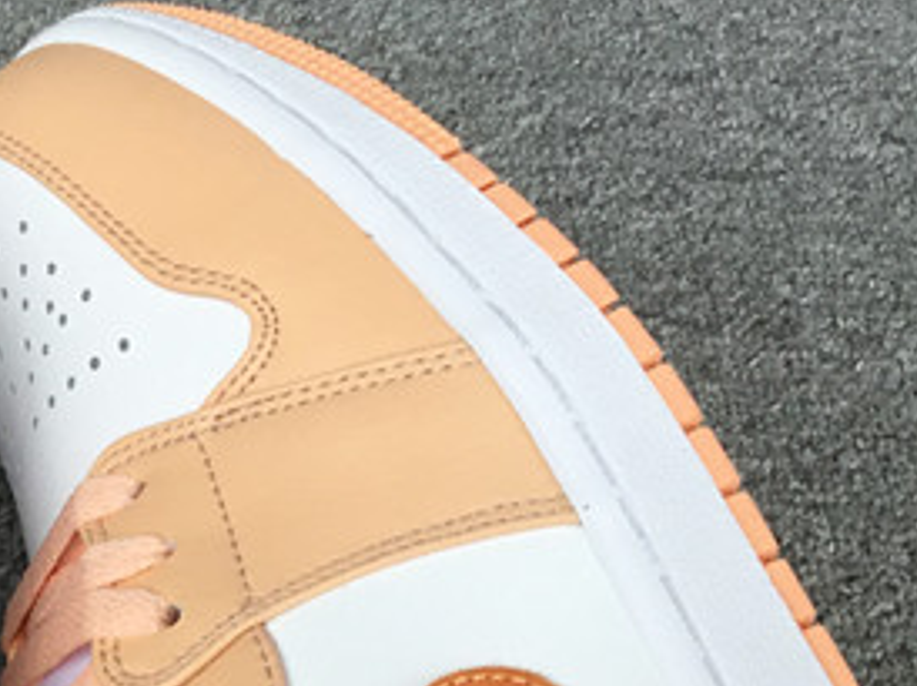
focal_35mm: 102
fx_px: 2700
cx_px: -137
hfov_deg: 18.4
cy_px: 801
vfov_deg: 14.1
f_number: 2.4
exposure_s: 1/273
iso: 25
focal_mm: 3.3
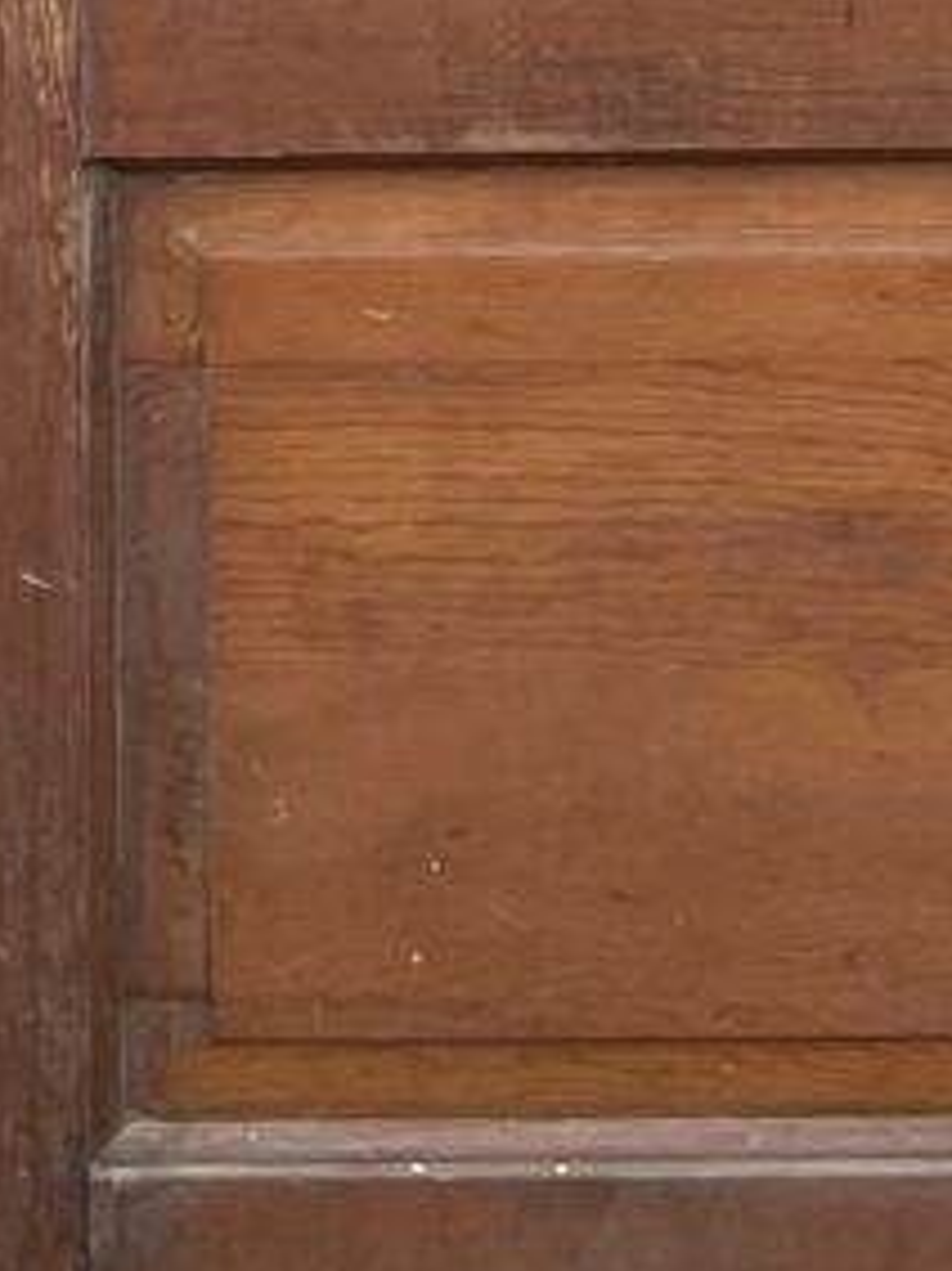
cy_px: -1482
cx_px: 1244
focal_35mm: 141
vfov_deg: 12.0
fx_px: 5174
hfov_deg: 10.3
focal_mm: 4.2
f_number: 1.6
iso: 80
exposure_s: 1/121
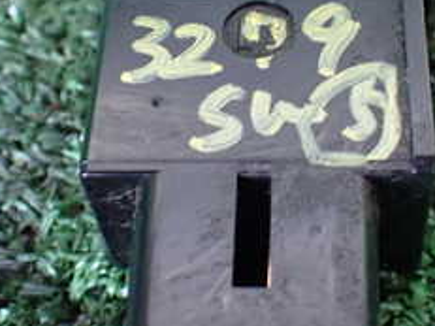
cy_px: 85
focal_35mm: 78
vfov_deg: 18.8
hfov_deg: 25.0
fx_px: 980
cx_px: 264
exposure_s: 1/40
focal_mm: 5.4
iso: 800
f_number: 2.3
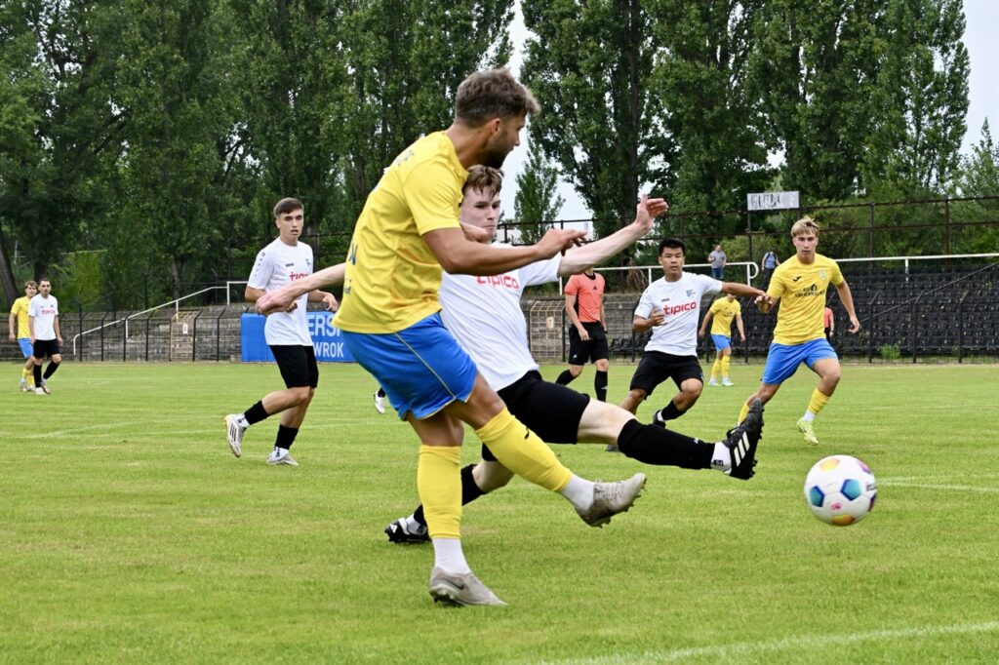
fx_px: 2358
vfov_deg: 16.1
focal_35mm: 85
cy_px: 332
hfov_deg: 23.9
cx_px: 500
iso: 2500
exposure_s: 1/1600
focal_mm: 85
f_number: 9
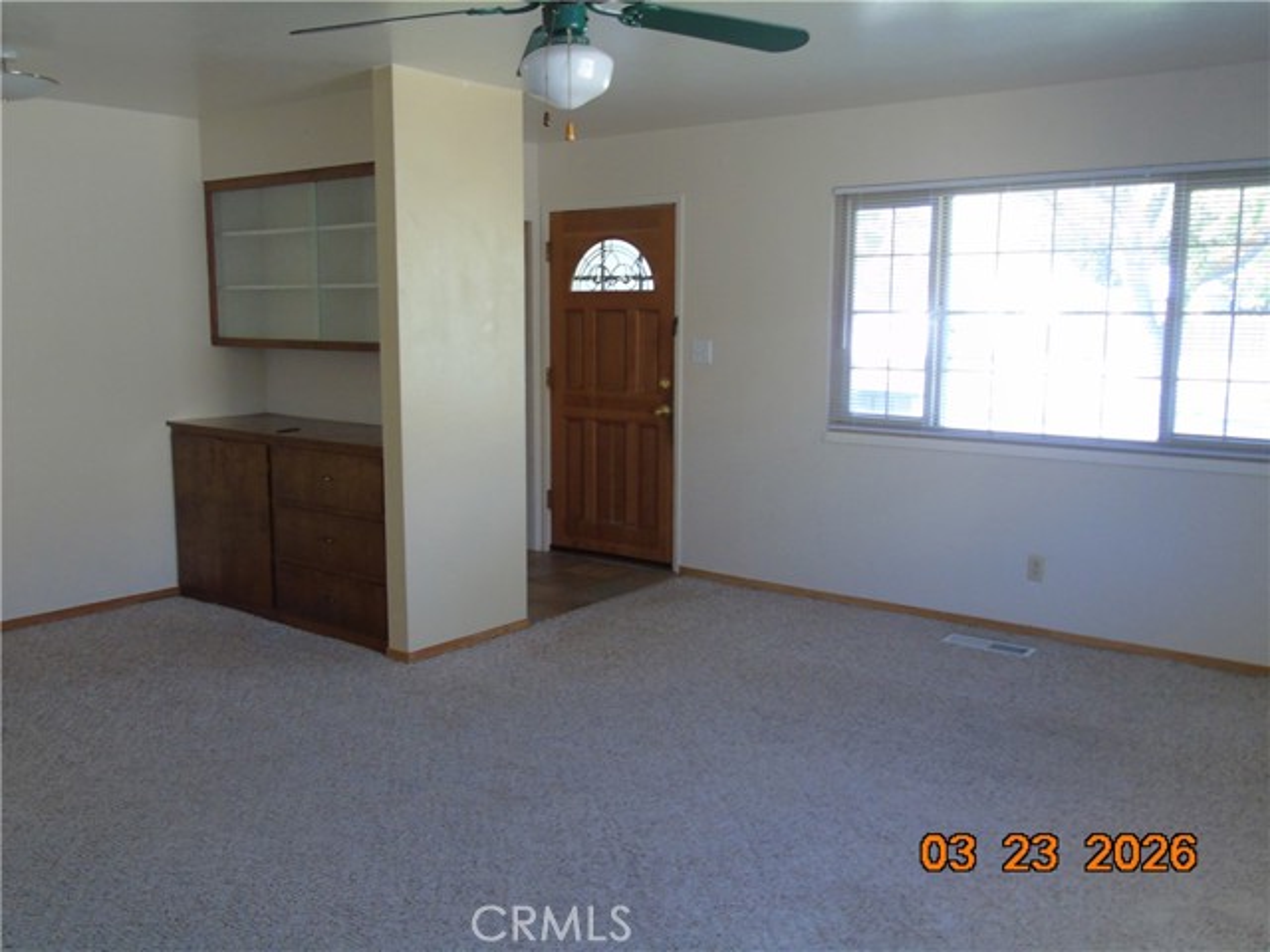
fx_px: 1064
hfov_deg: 61.7
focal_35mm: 29
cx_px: 635
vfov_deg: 48.2
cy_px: 476
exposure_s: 1/40
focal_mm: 5.2
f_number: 3.6
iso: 250
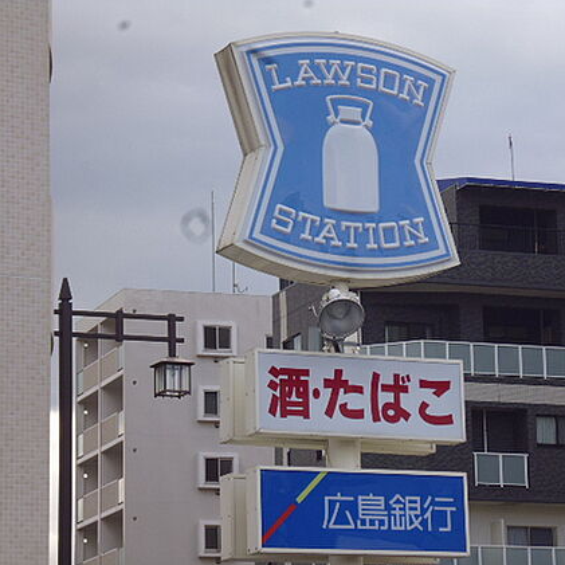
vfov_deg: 12.2
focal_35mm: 143
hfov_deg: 12.2
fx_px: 2641
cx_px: 336
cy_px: 285
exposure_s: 1/125
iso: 125
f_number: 6.9
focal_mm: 21.5
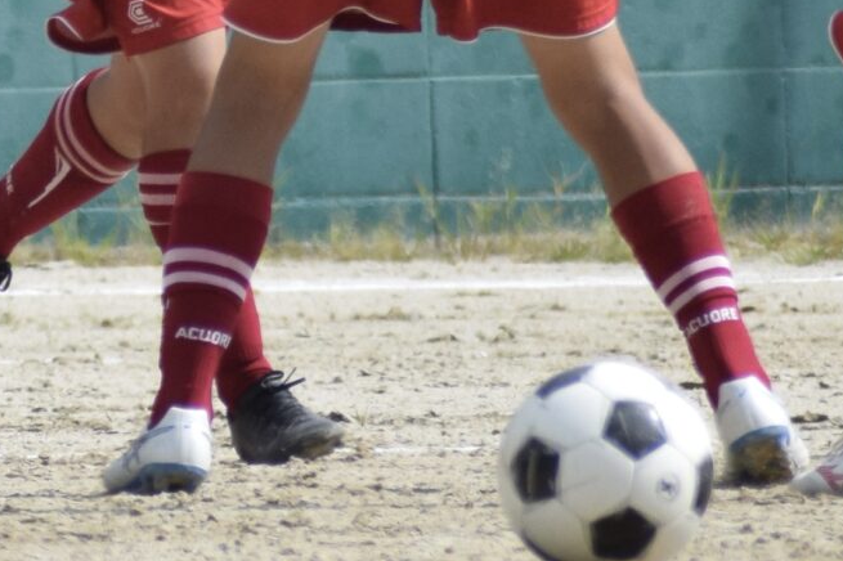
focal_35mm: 1759
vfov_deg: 0.8
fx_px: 41167
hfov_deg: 1.2
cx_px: -281
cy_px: -275
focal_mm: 300
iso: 400
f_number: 6.3
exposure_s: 1/1600
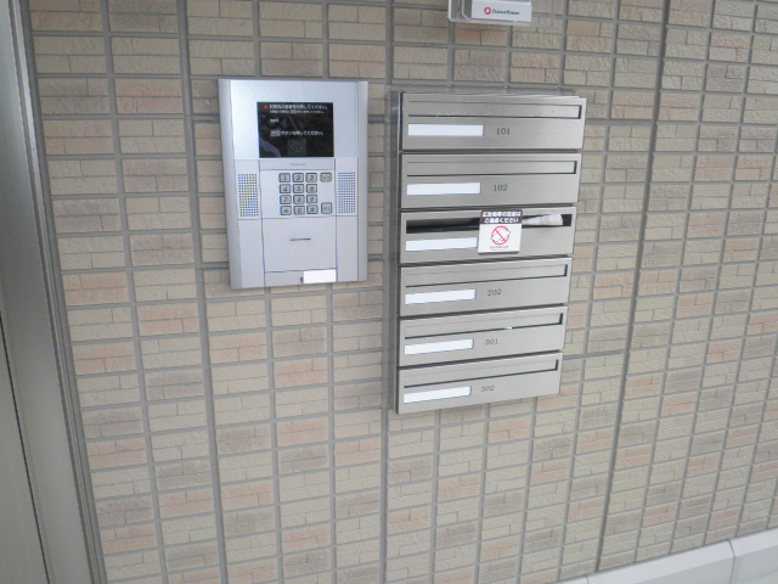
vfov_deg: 53.1
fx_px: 584
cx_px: 389
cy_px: 292
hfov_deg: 67.3
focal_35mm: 26
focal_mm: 4.7
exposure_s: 1/125
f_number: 2.8
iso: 64
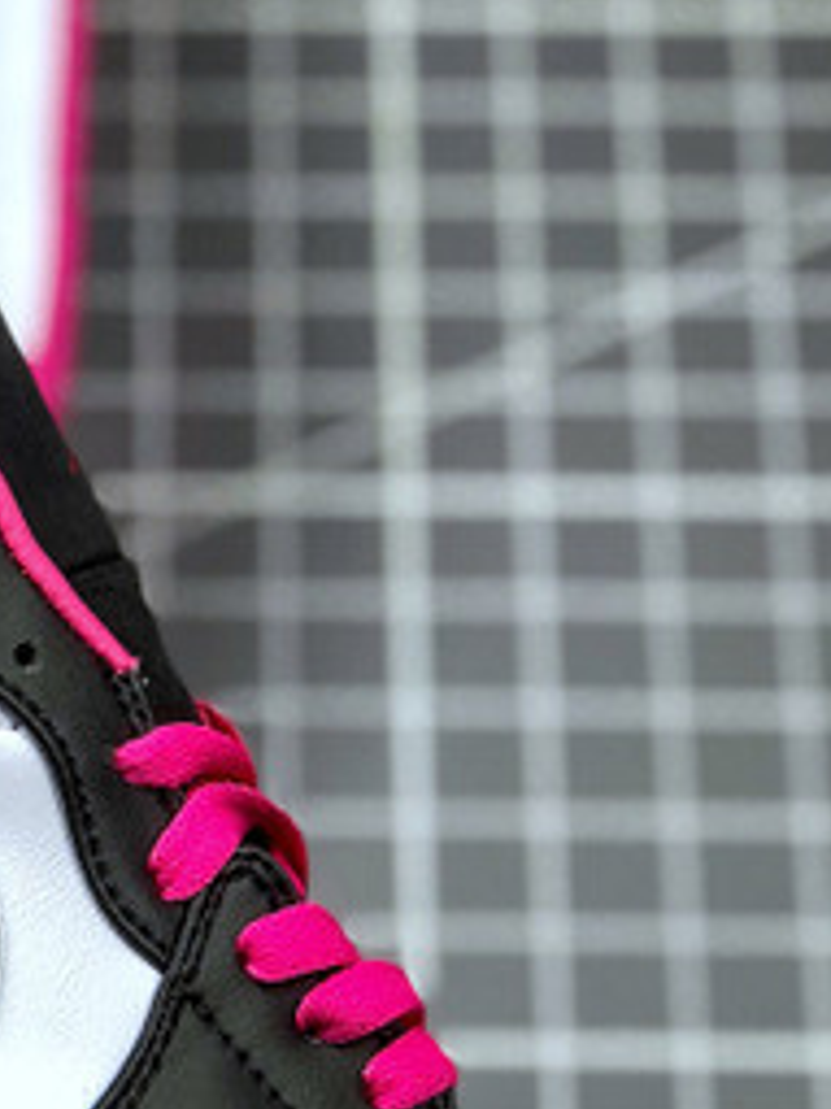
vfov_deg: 12.3
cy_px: 761
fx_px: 5158
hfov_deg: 9.1
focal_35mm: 161
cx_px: -170
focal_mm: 6.6
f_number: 2.8
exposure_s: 1/50
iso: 50
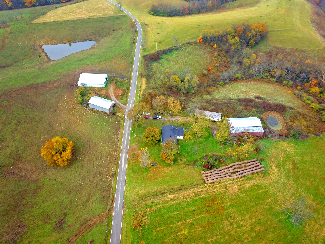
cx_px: 162
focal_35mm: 26
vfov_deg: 53.1
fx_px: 244
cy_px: 122
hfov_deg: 67.3
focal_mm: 4.73
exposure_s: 1/300
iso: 100
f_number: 2.2
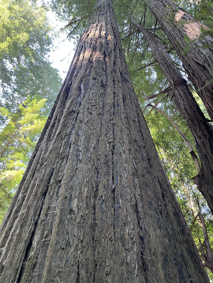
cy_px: 142
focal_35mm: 26
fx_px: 213
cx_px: 106
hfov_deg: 53.1
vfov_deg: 67.3
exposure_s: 1/60
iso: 160
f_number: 1.6
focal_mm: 5.1
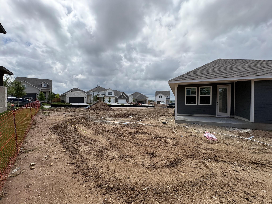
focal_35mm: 14
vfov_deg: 85.7
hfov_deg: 102.1
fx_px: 110
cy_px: 102
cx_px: 136
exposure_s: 1/2674
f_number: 2.2
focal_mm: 2.22
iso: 50
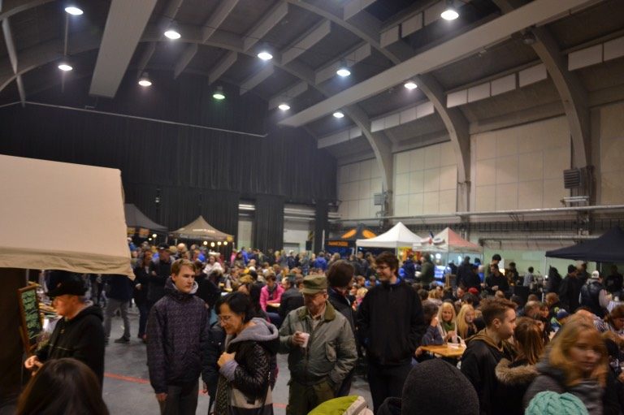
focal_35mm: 27
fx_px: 468
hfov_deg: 67.4
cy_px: 208
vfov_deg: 47.9
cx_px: 312
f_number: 3.5
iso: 800
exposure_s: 1/20
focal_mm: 18
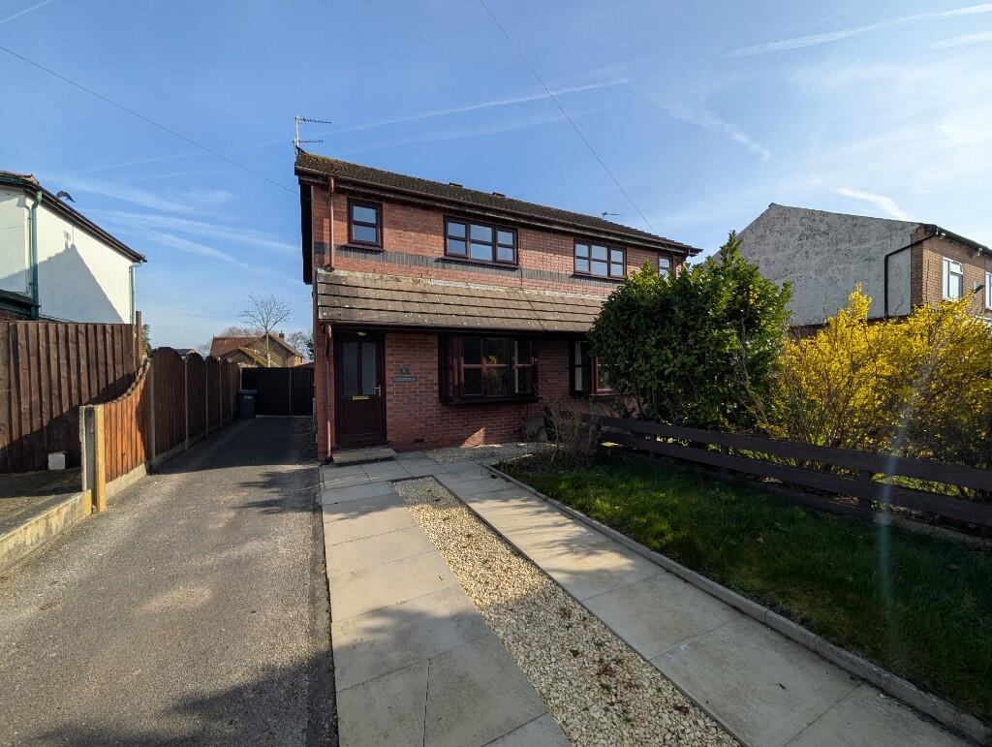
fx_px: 344
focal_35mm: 12
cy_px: 374
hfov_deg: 110.5
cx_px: 496
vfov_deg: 94.6
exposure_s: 1/1887
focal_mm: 2.02
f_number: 1.7
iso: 38
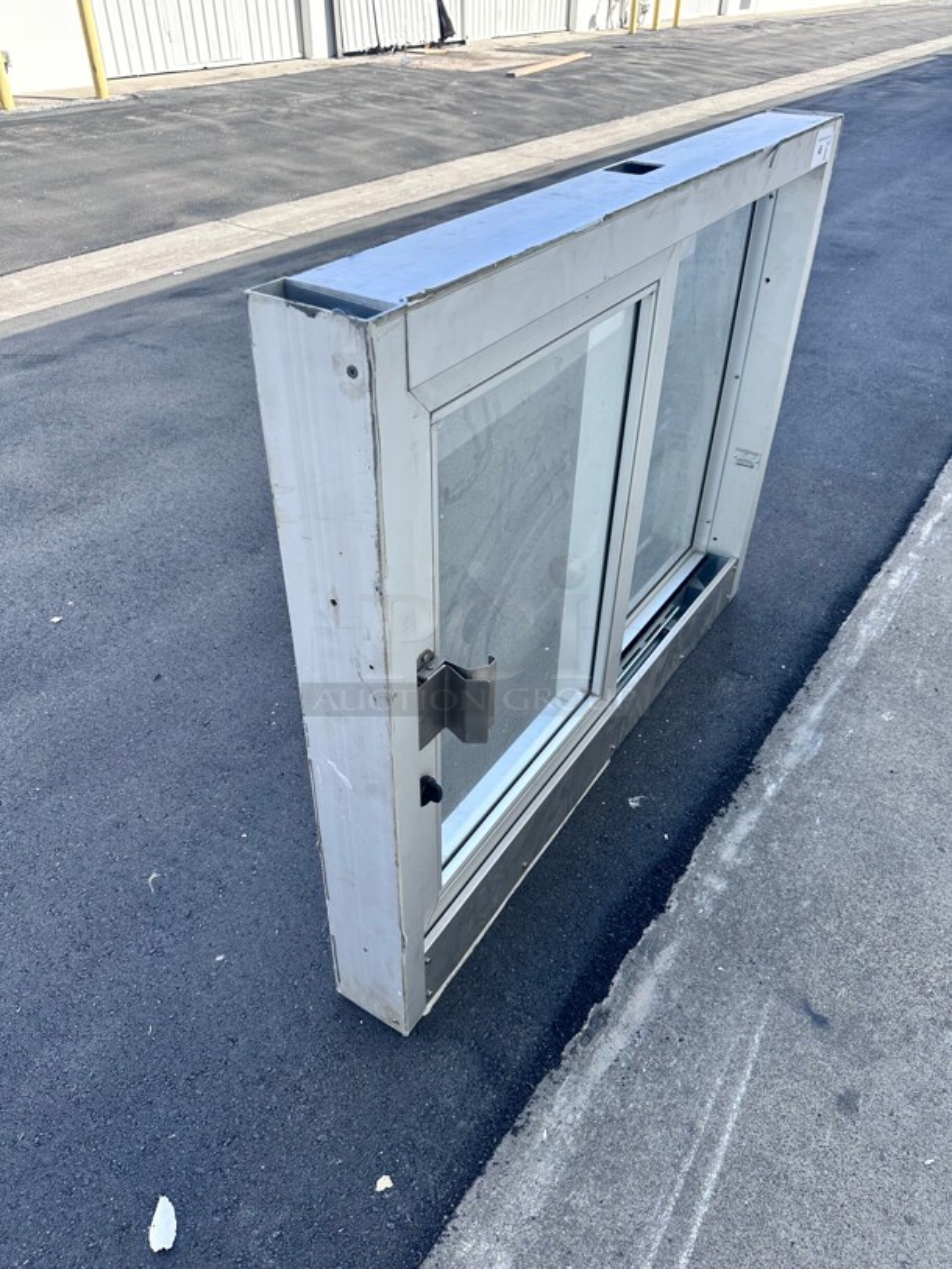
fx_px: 880
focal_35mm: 24
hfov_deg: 56.8
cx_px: 476
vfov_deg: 71.6
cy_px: 634
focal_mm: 6.86
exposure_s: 1/1412
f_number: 1.78
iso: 80
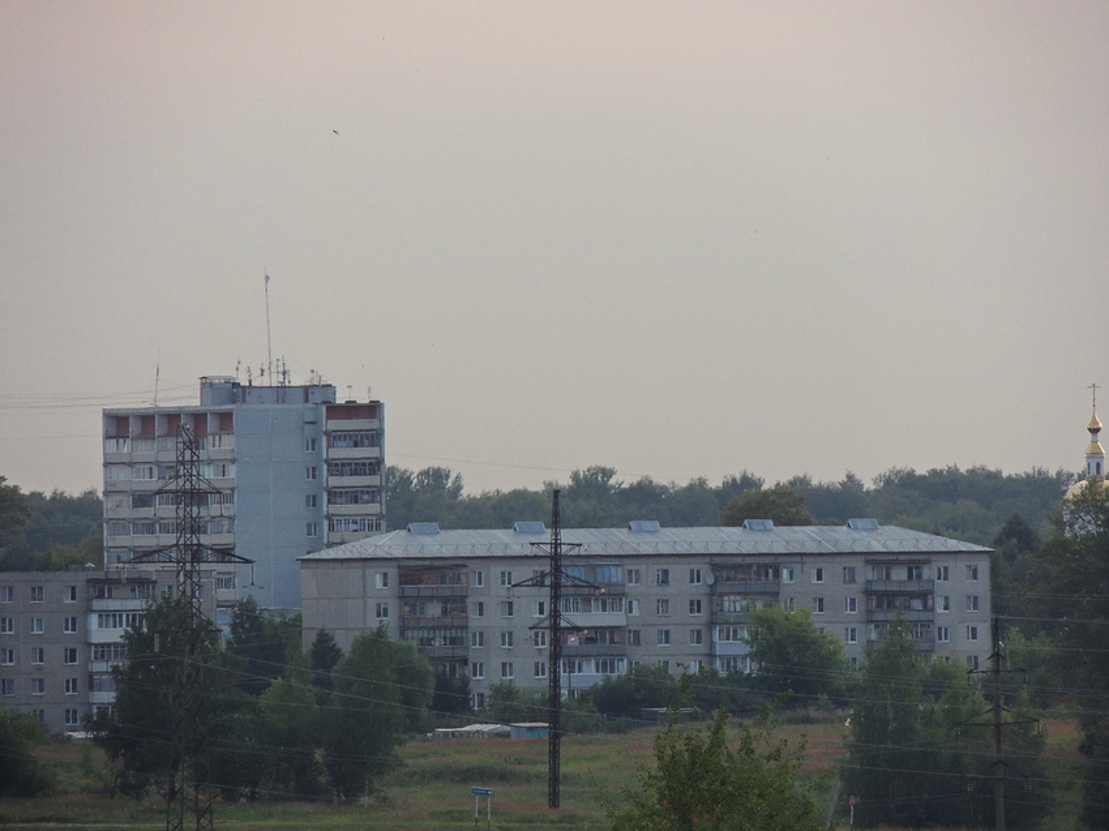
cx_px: 554
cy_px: 416
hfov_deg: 3.3
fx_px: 19217
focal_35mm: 600
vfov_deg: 2.5
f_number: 4.9
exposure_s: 1/250
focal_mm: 107
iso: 400
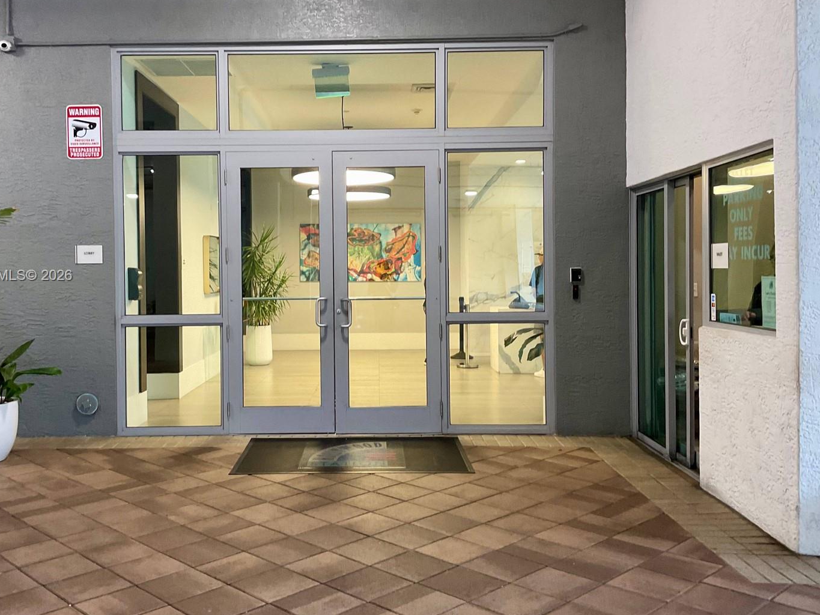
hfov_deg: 53.8
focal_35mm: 34
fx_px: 805
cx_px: 366
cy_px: 276
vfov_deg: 41.7
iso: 100
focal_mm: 3
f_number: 1.8
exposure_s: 1/60
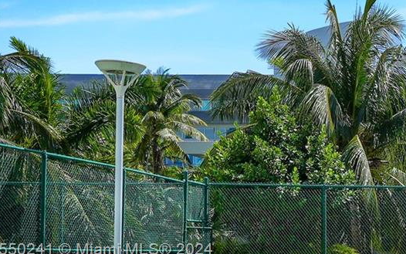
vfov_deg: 13.9
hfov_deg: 19.8
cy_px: 251
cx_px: 584
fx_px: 1029
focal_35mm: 93
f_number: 7.1
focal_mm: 20
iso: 64
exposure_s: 1/1000
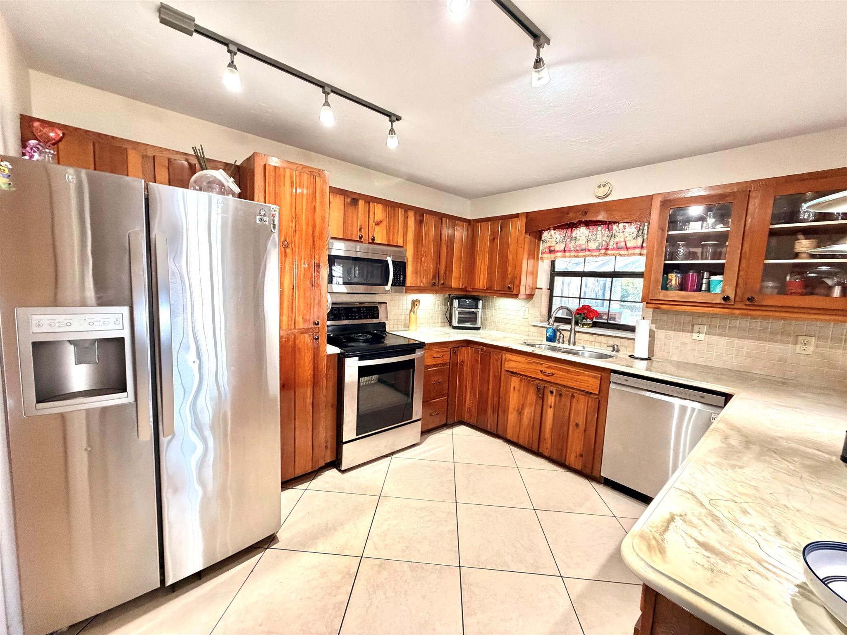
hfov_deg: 102.1
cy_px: 318
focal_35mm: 14
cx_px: 424
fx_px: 343
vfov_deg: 85.7
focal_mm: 2.22
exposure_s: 1/120
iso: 320
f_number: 2.2
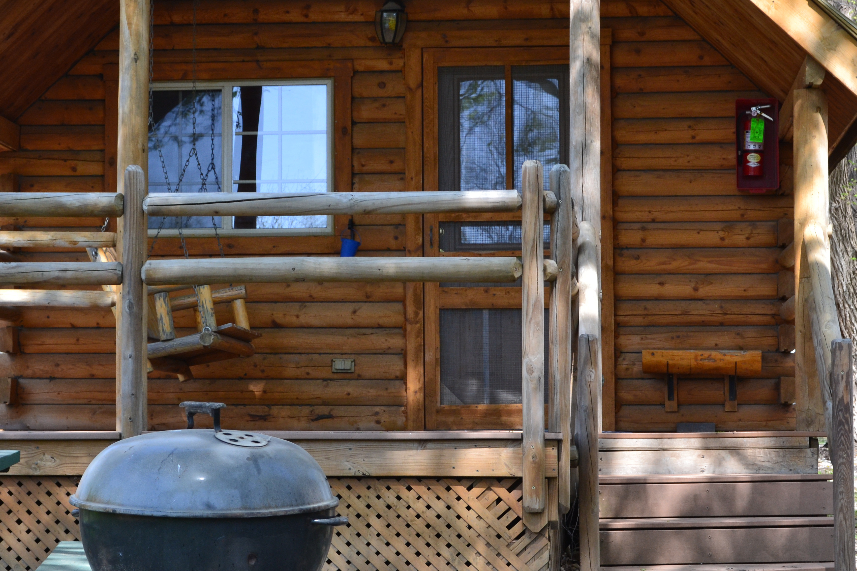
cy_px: 259
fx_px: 2285
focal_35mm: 96
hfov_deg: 21.2
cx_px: 422
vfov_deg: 14.2
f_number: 9
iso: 400
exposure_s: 1/160
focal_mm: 48
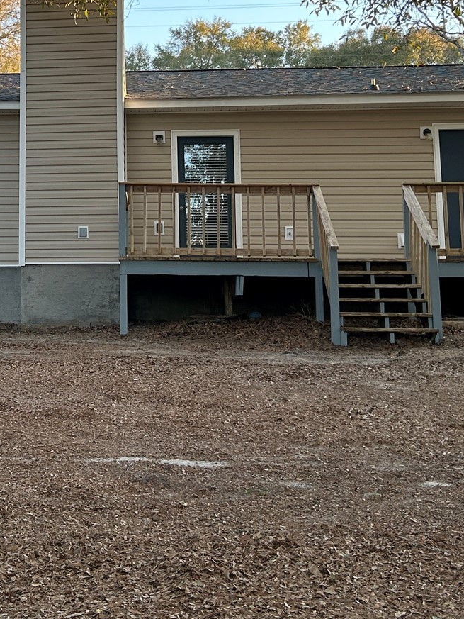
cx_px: 50
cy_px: 134
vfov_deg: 31.0
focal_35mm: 61
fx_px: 1090
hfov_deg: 23.4
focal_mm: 5.7
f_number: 1.5
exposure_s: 1/374
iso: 50
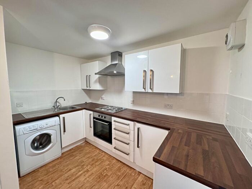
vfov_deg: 85.7
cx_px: 126
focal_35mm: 14
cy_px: 94
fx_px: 102
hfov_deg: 102.1
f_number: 2.2
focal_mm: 2.22
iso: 200
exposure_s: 1/50
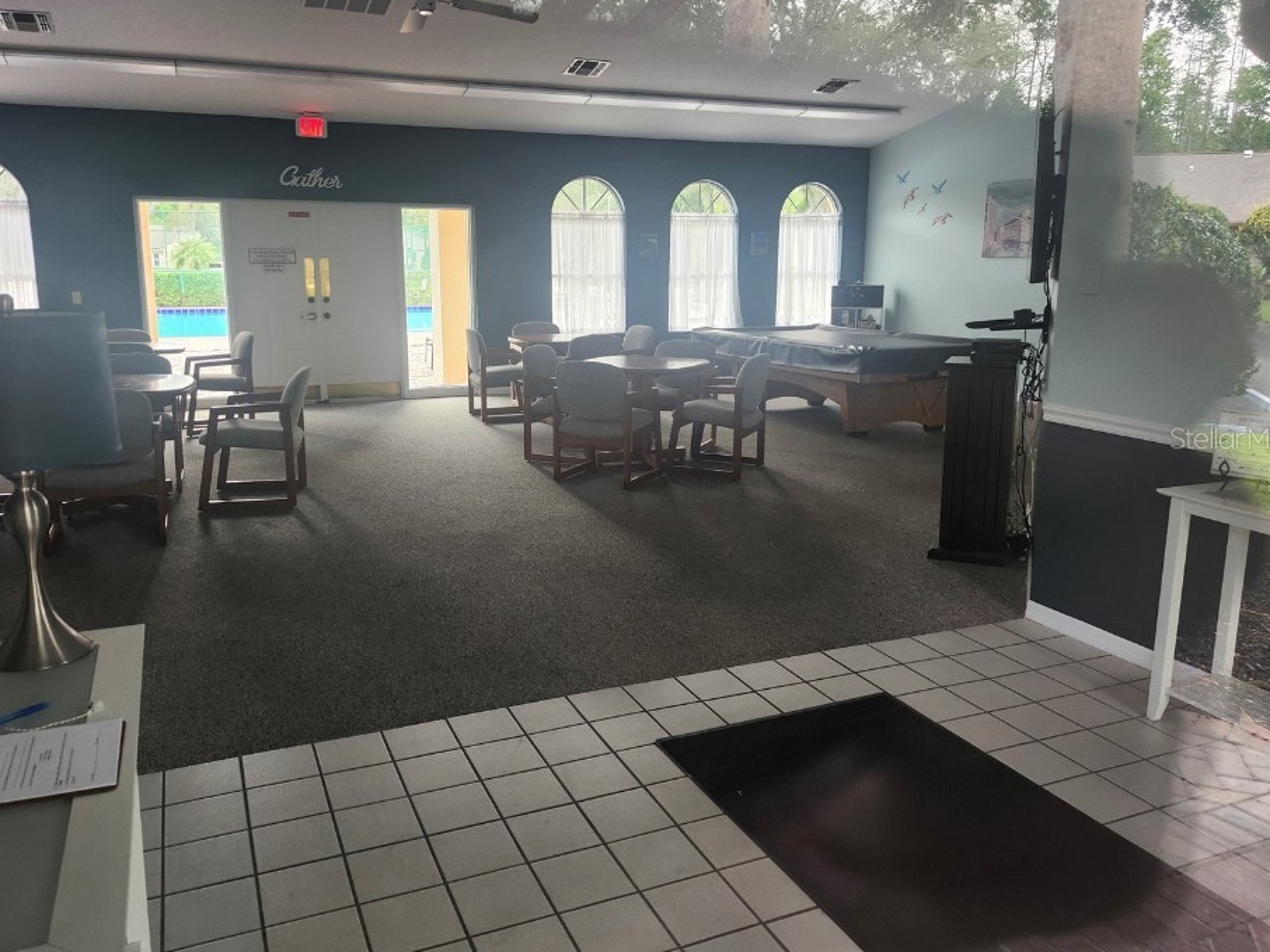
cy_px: 437
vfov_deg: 53.0
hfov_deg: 67.2
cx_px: 585
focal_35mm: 26
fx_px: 954
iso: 200
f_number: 1.8
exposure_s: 1/120
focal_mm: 5.54
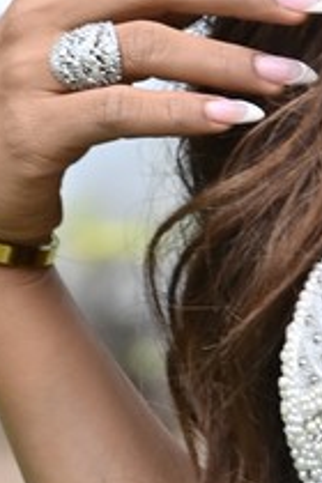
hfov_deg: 1.7
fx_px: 10773
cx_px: 646
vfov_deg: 2.6
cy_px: 472
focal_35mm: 803
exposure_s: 1/400
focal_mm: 110
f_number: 6.3
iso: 400
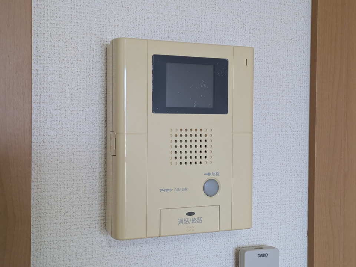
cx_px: 178
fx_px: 524
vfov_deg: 28.6
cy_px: 134
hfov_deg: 37.5
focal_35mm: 51
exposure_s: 1/40
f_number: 1.89
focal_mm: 5.43
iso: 69
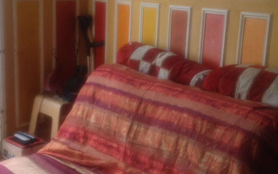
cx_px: 113
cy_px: 95
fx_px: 538
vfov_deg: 18.4
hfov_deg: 28.9
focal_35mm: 71
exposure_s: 1/60
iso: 64
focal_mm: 4.28
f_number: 2.4
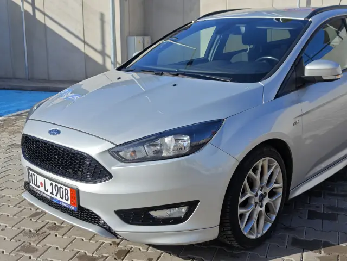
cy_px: 130
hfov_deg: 45.8
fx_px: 411
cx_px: 174
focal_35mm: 41
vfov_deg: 35.1
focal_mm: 8.72
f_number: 2
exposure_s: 1/1938
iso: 50
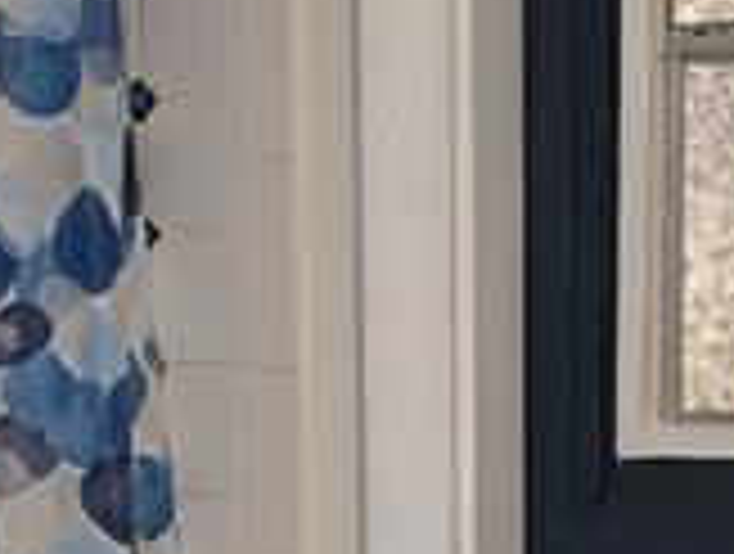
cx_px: 432
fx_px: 3188
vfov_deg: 9.7
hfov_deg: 13.1
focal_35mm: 150
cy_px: 793
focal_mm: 6.9
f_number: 1.68
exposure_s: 1/120
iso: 23
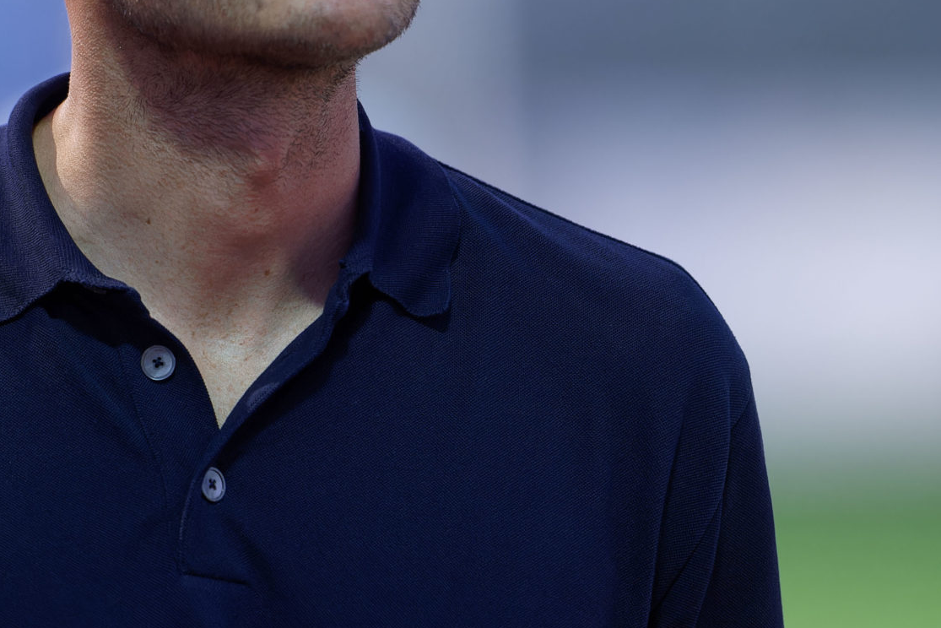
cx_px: 147
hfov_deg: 2.2
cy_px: 184
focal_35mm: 918
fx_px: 24000
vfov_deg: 1.5
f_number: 3.2
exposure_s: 1/640
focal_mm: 400
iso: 2500
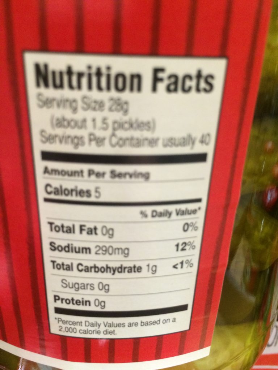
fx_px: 311
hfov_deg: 48.2
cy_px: 185
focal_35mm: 29
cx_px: 139
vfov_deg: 61.7
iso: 320
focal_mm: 4.15
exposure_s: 1/33
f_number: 2.2
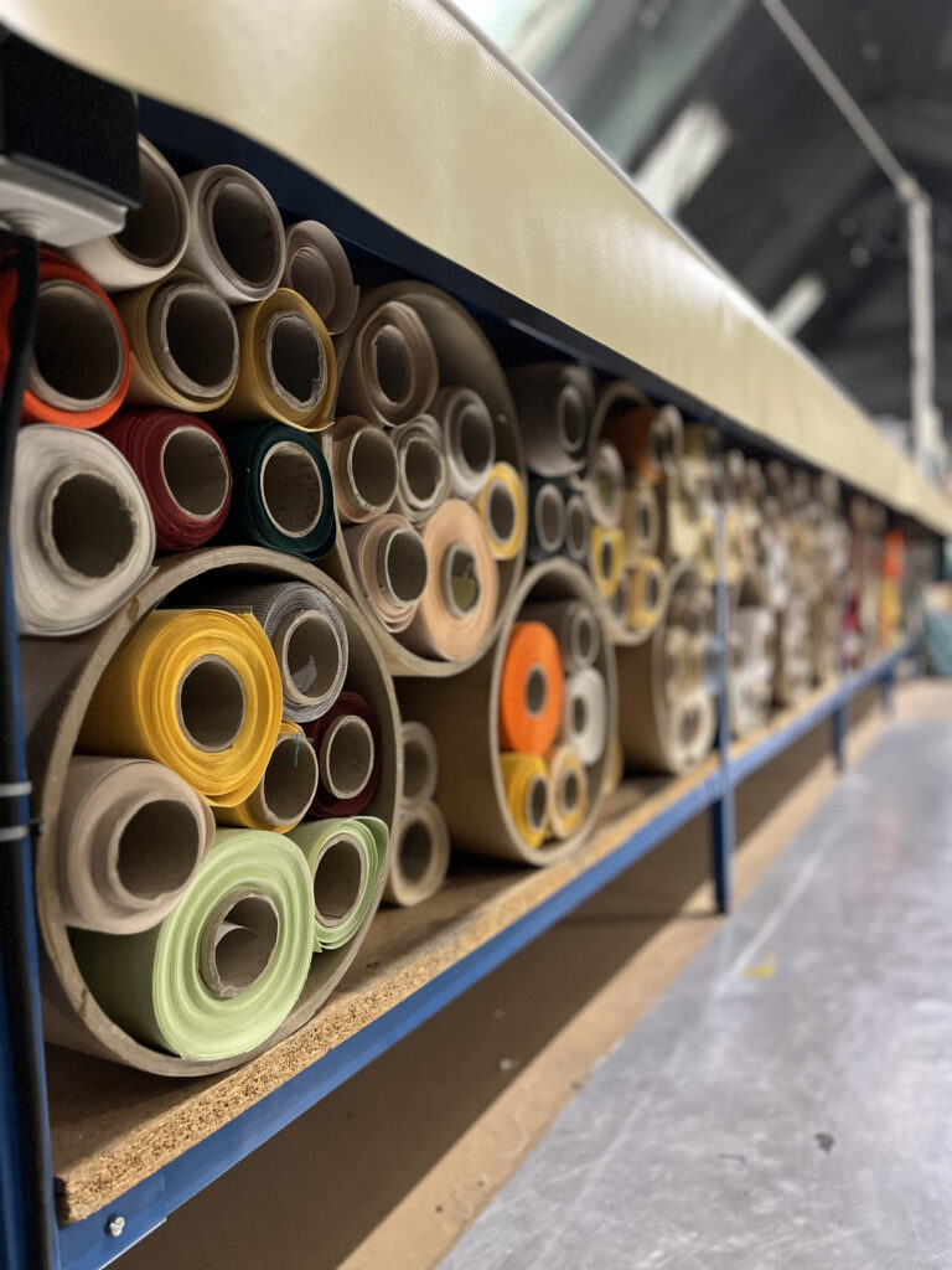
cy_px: 635
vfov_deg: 67.3
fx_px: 953
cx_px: 476
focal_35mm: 26
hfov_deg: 53.1
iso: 500
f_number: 1.6
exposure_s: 1/50
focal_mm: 5.1
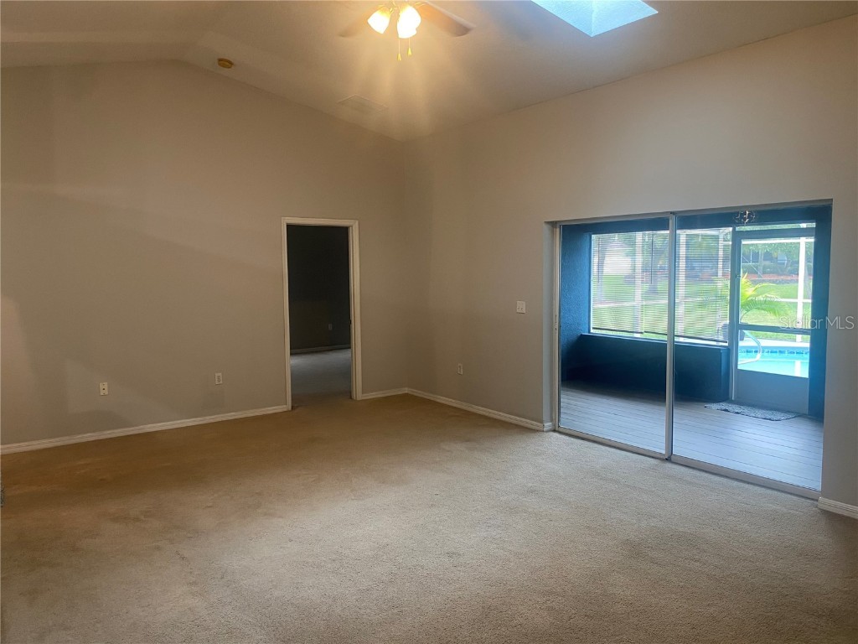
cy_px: 322
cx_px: 429
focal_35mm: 26
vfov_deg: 53.1
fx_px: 644
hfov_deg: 67.3
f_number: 1.8
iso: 125
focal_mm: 4.25
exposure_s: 1/60
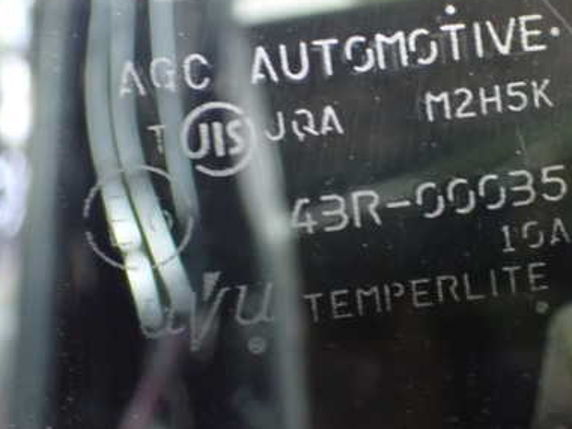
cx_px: 412
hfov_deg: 31.7
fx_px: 991
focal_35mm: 60
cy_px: 161
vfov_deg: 24.4
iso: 1250
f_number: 2.7
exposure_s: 1/40
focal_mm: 6.83
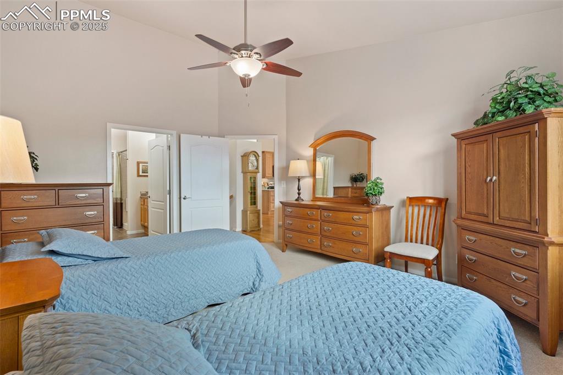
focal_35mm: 17
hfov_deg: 93.3
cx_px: 282
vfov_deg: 70.4
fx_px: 266
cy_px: 188
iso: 400
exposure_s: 1/1.67
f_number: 8
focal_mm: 17
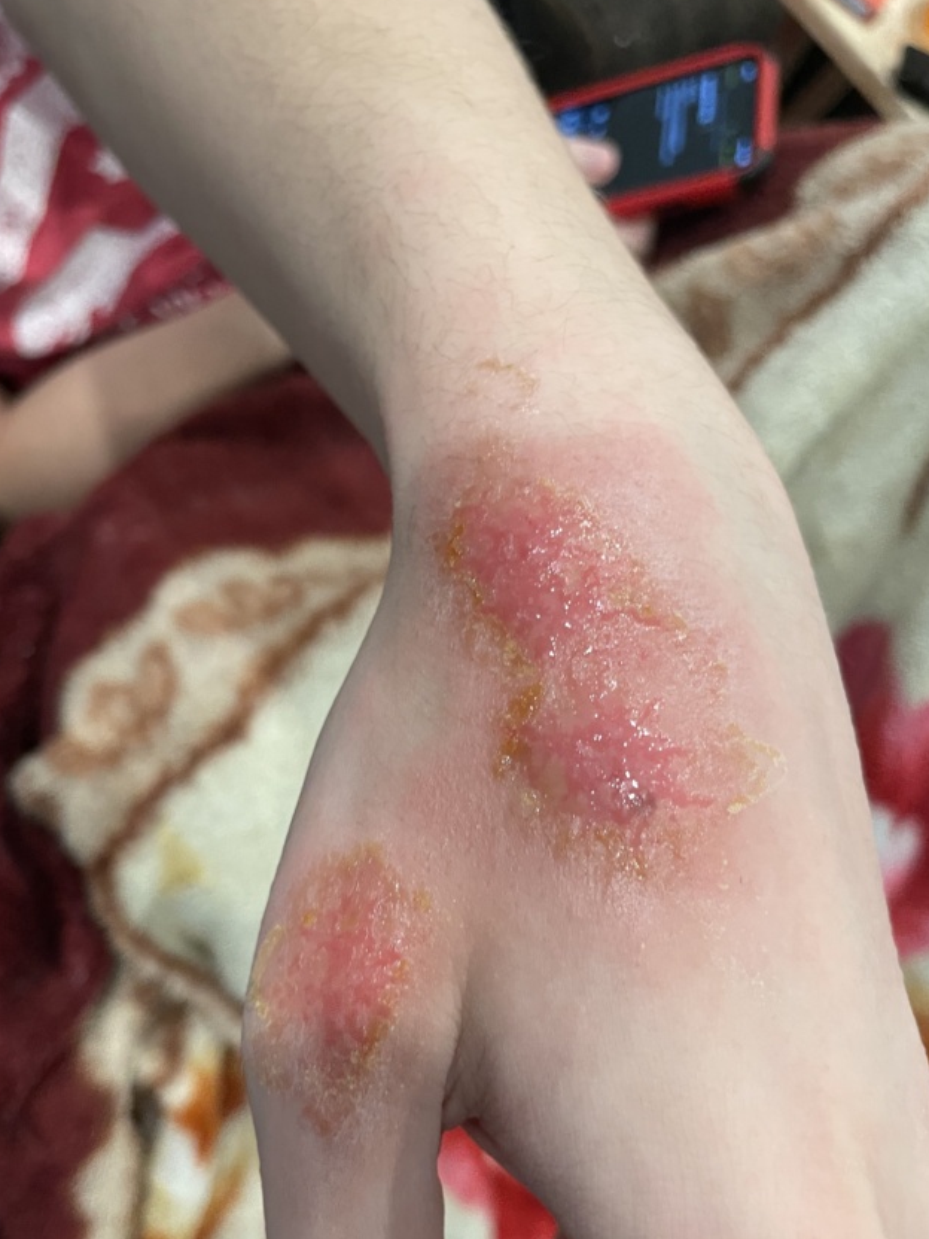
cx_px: 436
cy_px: 716
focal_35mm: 32
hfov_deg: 44.1
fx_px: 1145
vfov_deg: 56.6
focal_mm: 4.2
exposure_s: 1/60
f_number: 1.6
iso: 200
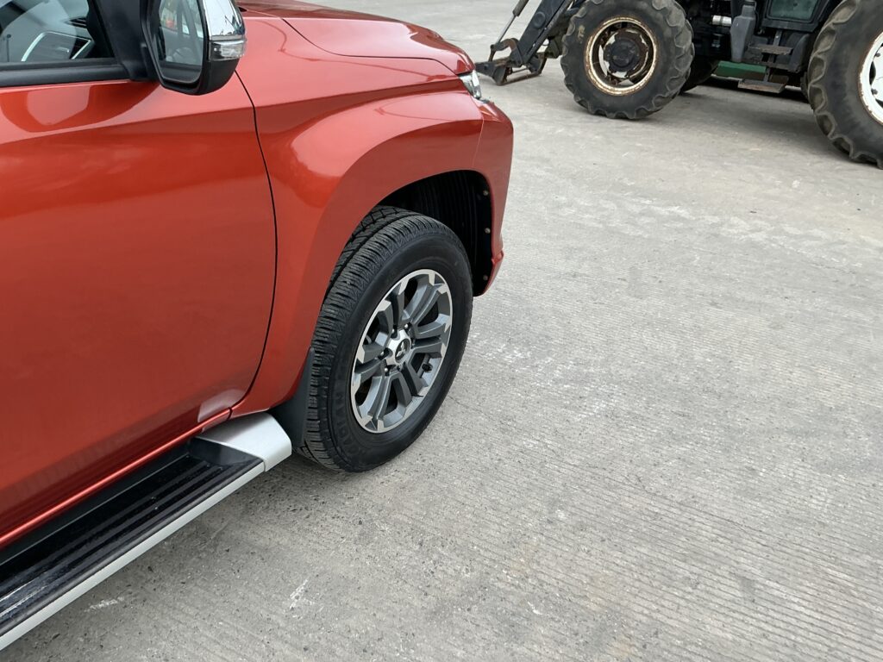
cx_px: 442
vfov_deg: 49.7
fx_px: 714
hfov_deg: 63.4
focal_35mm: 28
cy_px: 331
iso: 32
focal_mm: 3
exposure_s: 1/122
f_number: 1.8
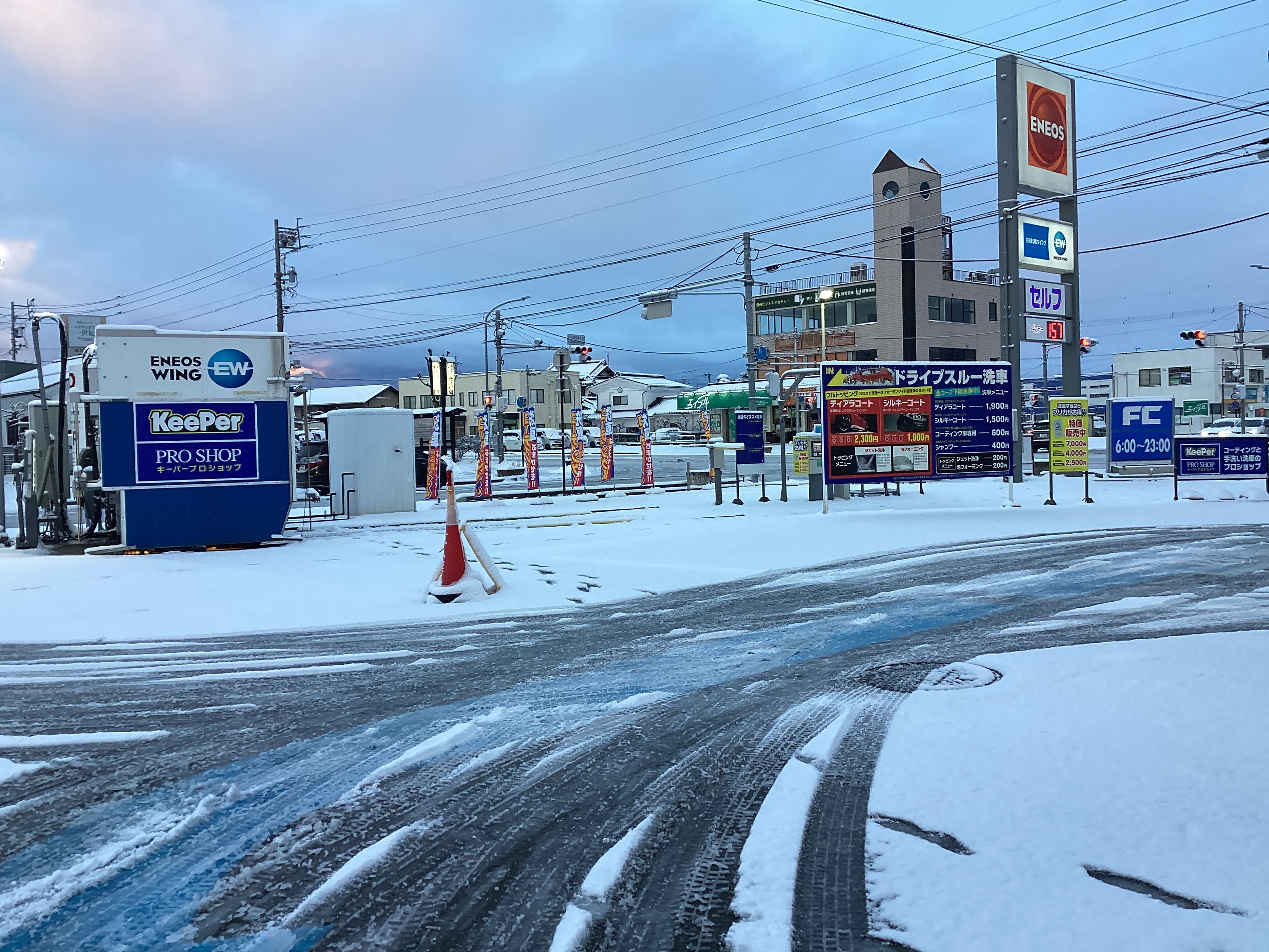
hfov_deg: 56.8
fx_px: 1173
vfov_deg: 44.2
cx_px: 643
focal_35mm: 32
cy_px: 463
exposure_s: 1/120
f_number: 2.4
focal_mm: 3.3
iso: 50
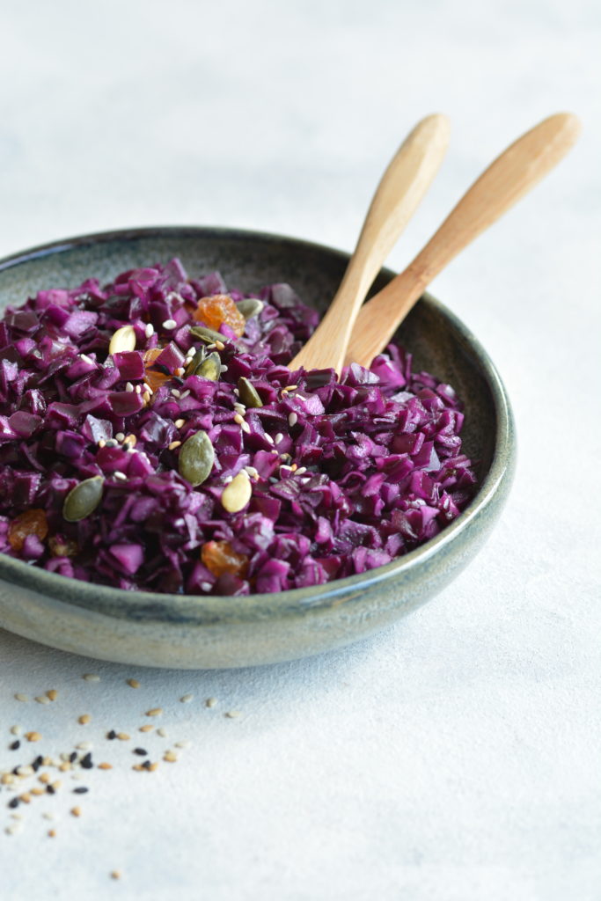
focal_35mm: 158
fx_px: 3942
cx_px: 300
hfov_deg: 8.7
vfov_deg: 13.0
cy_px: 450
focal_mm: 105
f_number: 5.6
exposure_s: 1/60
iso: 200
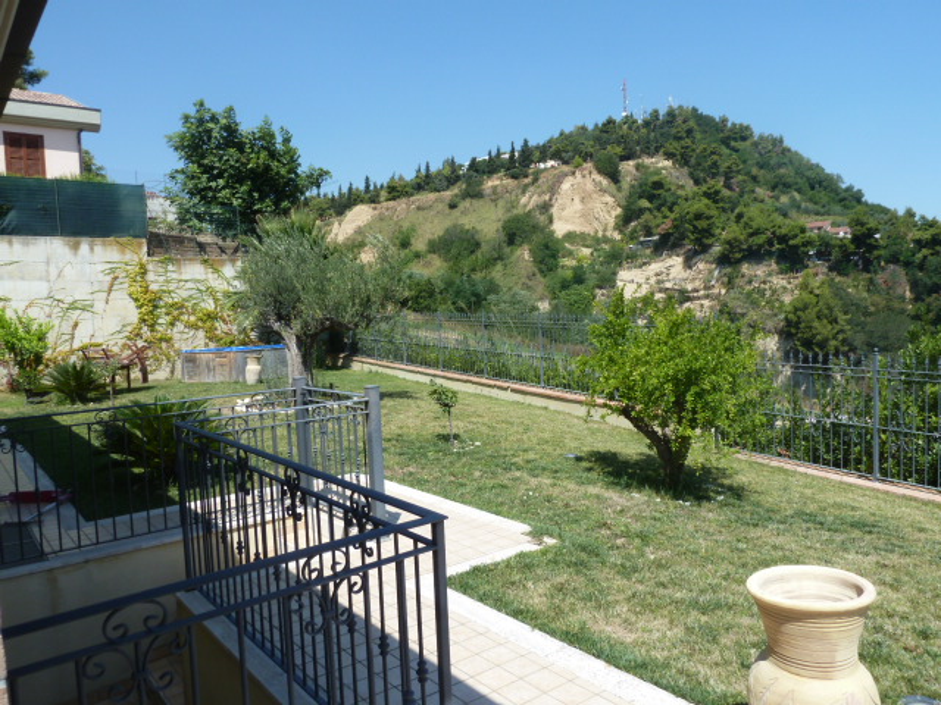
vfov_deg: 54.9
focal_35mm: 25
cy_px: 352
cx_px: 470
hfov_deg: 69.4
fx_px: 680
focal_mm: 4.1
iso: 80
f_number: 4.5
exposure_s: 1/400
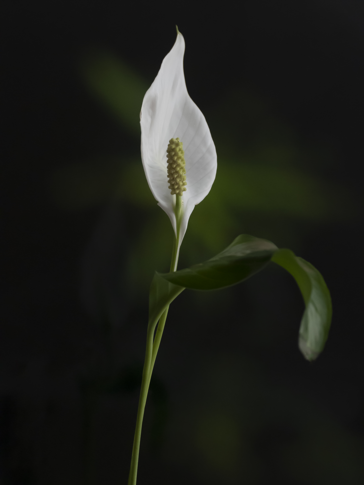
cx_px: 182
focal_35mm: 160
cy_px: 242
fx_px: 2243
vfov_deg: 12.3
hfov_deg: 9.3
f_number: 3.9
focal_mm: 54.2
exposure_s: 1/13
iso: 1600
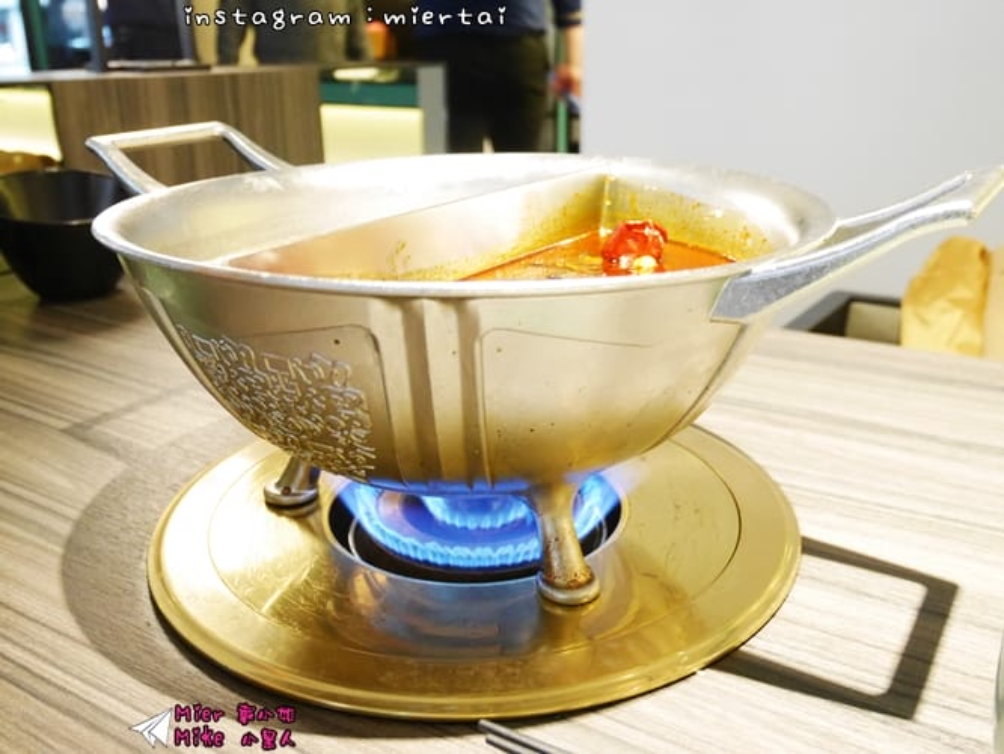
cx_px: 502
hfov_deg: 56.8
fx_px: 928
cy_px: 377
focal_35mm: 32
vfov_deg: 44.2
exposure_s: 1/20
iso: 3200
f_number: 3.9
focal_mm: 16
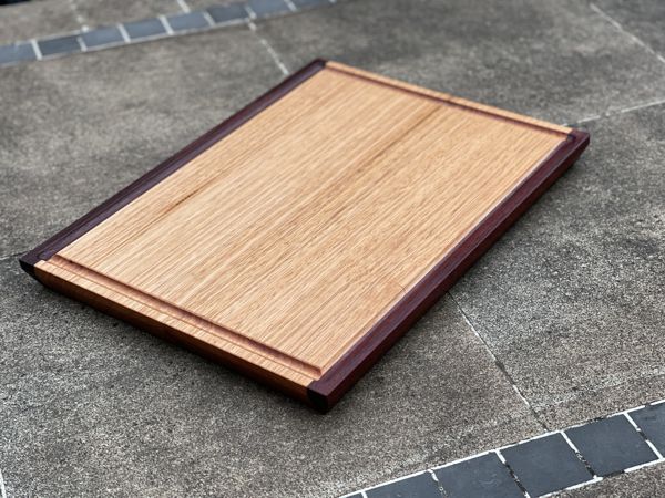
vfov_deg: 22.9
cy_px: 249
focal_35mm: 64
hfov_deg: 30.3
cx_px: 332
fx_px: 1229
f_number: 2.2
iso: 25
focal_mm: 7.5
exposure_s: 1/121
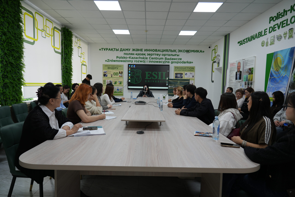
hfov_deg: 73.7
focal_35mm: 24
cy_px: 98
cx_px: 148
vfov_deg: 53.1
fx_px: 197
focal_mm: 24
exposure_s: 1/30
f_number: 4
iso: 100
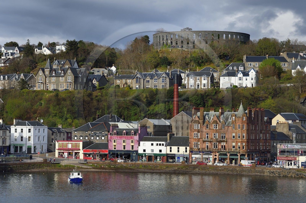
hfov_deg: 17.1
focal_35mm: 120
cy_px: 102
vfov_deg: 11.4
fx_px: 1019
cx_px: 153
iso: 200
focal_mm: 120
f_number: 10
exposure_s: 1/320
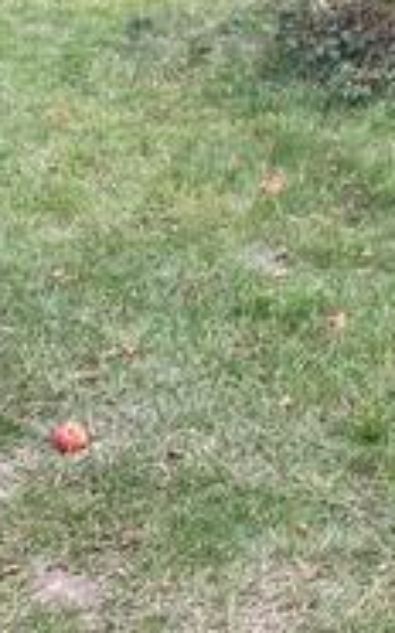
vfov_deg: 23.1
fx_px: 1535
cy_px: 184
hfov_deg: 13.1
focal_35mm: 89
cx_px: 725
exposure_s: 1/172
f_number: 1.6
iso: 50
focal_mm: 5.1
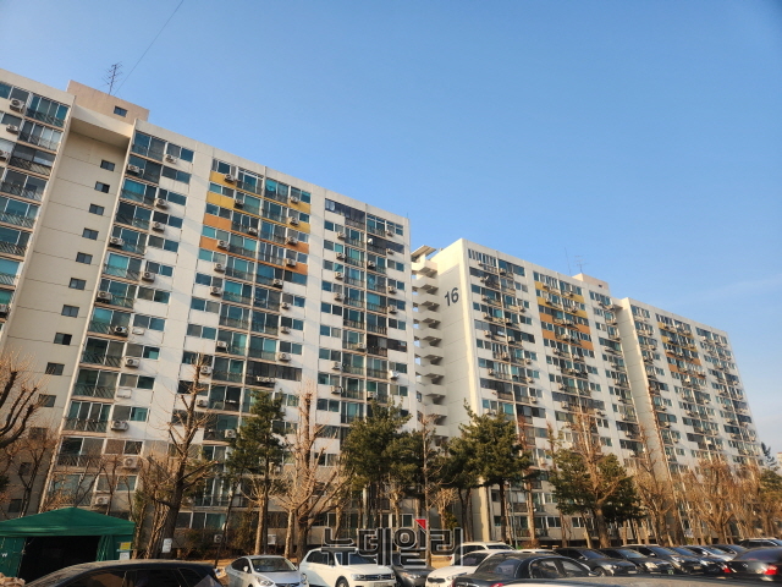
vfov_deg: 58.9
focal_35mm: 23
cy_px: 294
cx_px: 391
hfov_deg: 73.9
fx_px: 520
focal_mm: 5.4
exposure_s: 1/809
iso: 20
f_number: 1.8
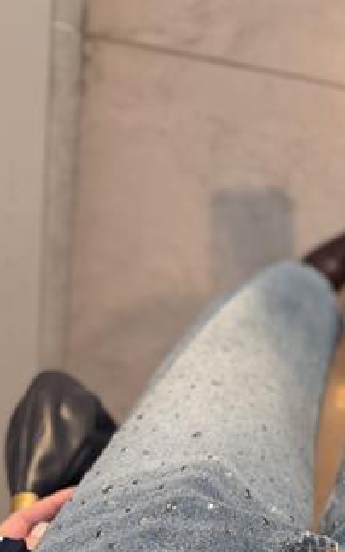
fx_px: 632
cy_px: 397
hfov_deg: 29.4
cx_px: 306
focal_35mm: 42
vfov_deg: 45.9
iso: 160
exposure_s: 1/121
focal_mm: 6.76
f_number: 1.78
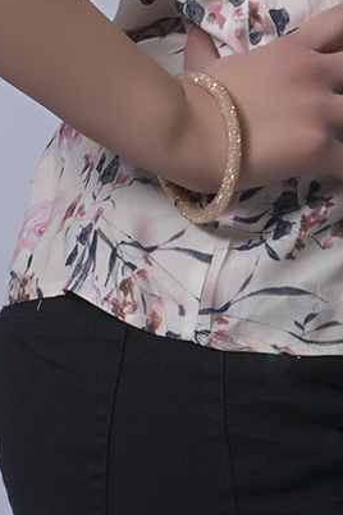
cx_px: 298
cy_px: -170
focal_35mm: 328
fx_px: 4687
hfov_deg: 4.2
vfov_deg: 6.2
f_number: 13
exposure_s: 1/200
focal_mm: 55
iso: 100
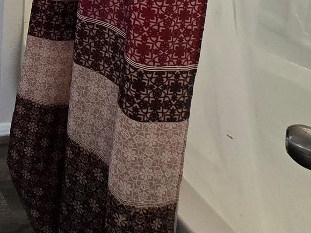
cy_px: -177
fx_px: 413
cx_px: -149
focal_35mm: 46
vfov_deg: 21.6
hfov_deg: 28.3
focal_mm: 2.2
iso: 160
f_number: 2.2
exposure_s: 1/60
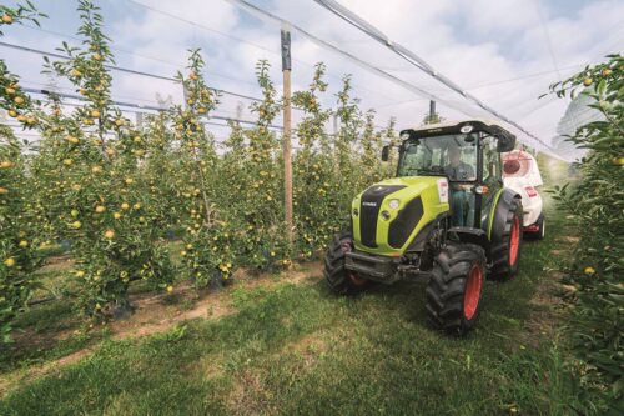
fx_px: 277
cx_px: 312
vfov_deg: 73.7
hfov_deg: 96.8
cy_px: 208
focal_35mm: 16
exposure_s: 1/400
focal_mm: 16
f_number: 7.1
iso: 400
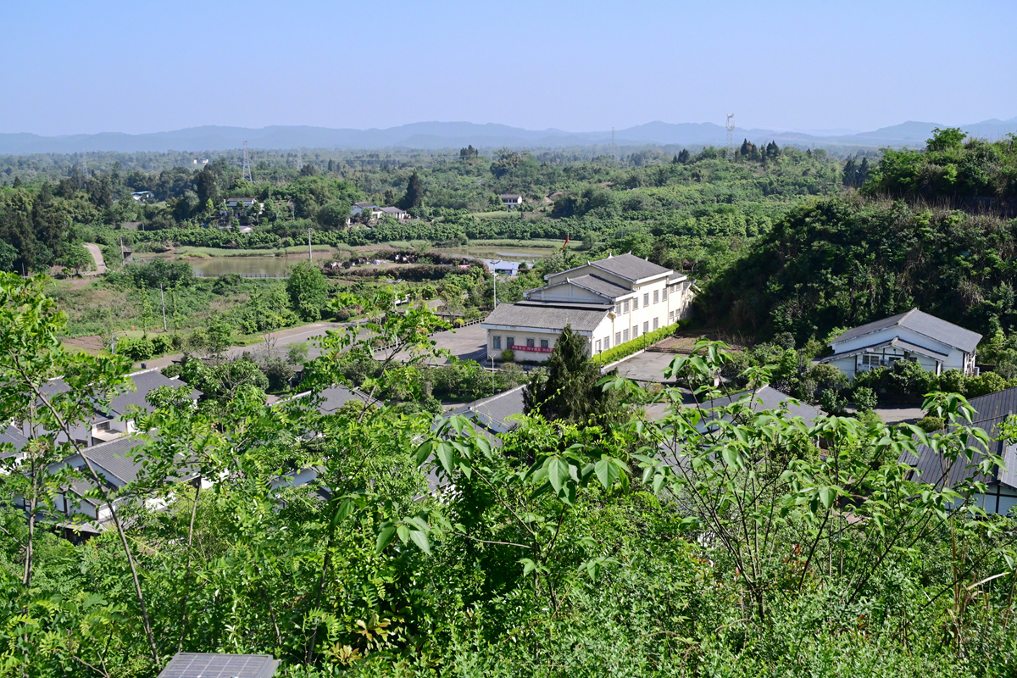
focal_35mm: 39
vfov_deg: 34.2
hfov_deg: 49.6
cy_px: 339
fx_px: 1102
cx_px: 508
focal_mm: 39
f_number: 8
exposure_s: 1/5000
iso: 3200
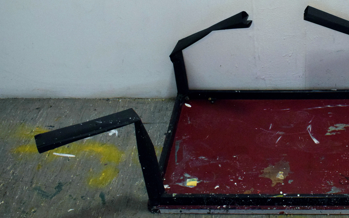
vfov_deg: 19.7
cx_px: 288
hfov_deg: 30.6
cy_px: 31
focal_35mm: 65
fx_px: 618
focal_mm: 24
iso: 3200
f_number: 5.6
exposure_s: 1/60
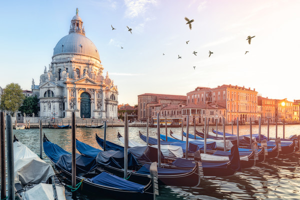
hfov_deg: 73.7
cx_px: 150
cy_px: 100
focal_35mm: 24
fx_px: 200
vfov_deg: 53.1
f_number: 8
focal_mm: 24
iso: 100
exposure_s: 1/30
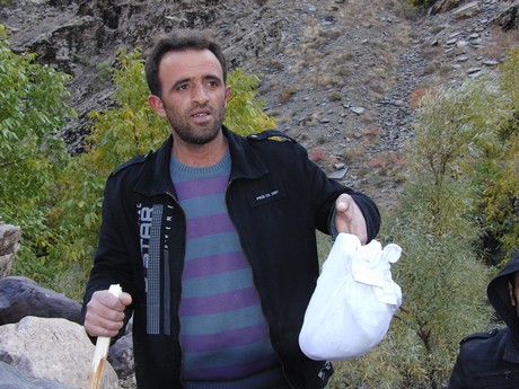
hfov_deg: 51.4
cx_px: 260
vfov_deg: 39.7
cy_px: 194
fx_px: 540
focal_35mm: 36
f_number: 2.7
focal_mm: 7.3
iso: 100
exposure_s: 1/200
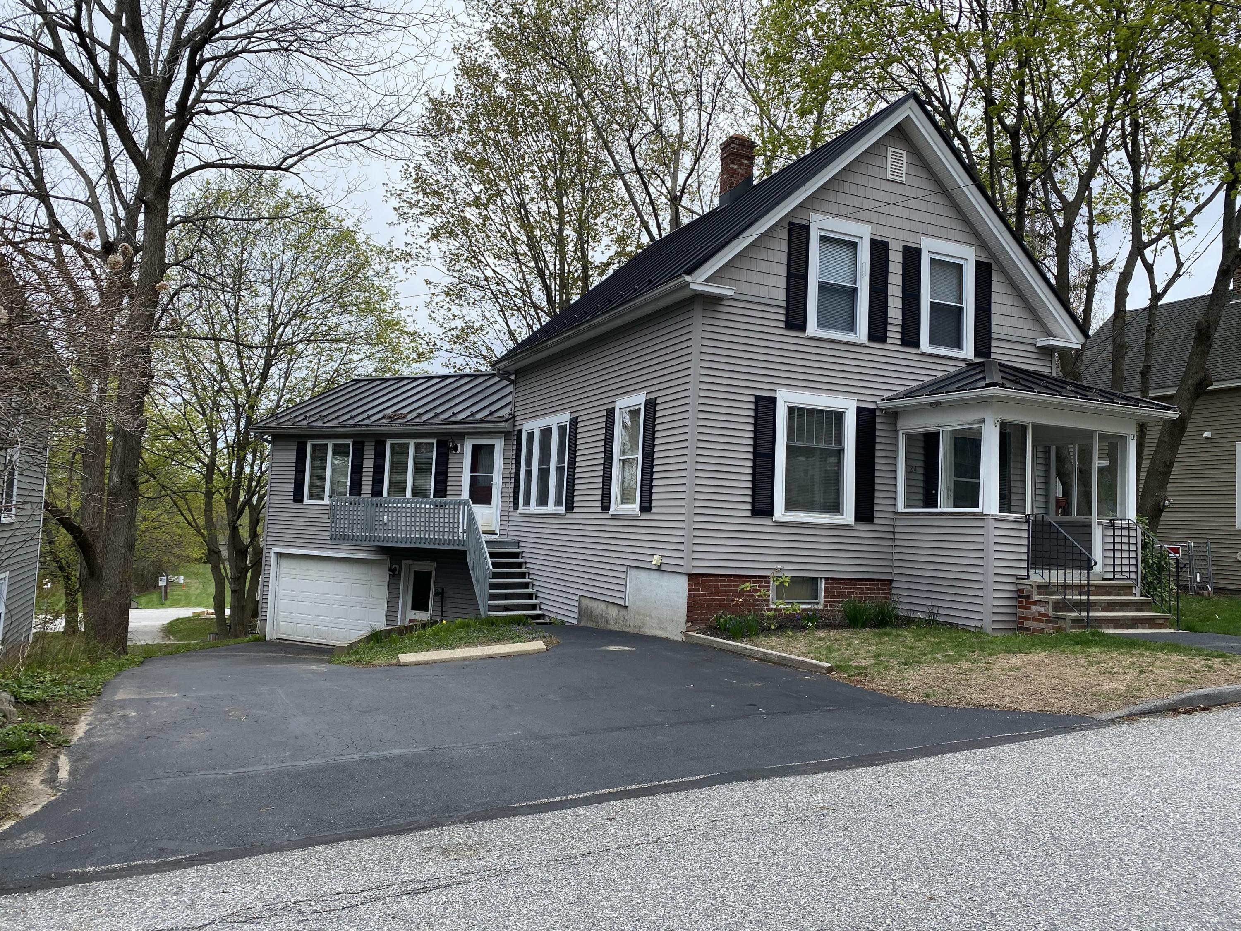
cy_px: 466
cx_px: 620
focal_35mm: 26
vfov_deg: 53.1
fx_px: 932
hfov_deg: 67.3
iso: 32
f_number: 1.8
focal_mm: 4.25
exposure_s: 1/1272
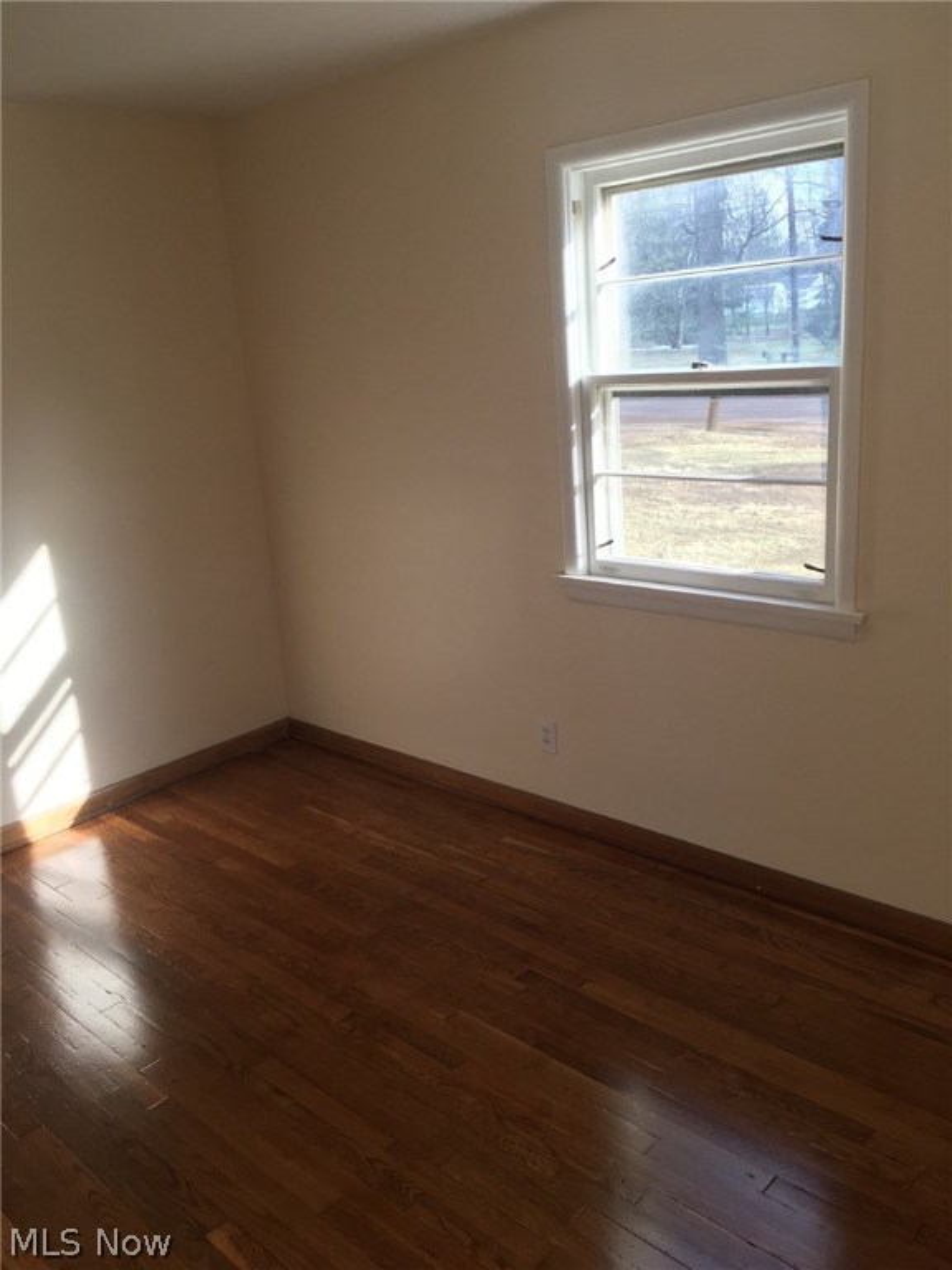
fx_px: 1063
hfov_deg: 48.2
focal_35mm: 29
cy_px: 635
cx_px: 476
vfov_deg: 61.7
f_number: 2.2
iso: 40
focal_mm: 4.15
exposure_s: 1/120
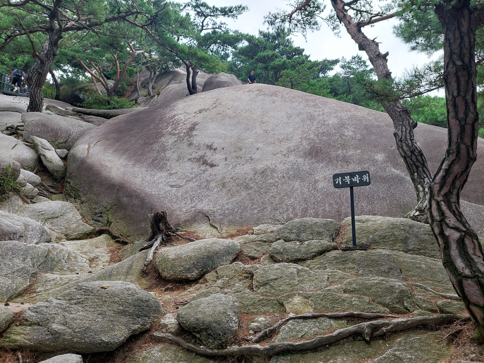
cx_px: 242
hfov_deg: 69.4
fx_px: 350
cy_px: 182
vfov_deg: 54.9
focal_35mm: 25
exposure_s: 1/370
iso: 40
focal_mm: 5.23
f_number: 1.8
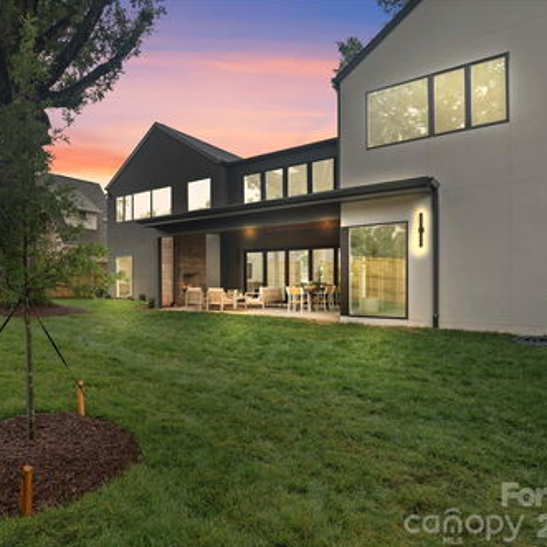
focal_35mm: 21
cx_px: 215
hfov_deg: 71.3
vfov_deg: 72.1
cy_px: 278
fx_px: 375
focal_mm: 16
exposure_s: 1/20
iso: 640
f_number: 4.5
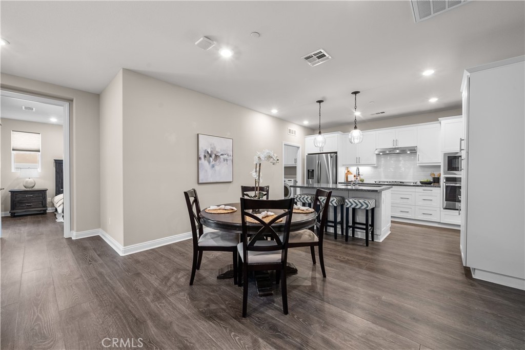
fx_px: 204
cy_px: 175
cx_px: 262
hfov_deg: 104.2
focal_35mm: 14
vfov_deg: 81.2
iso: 250
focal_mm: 14
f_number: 9
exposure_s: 1.6
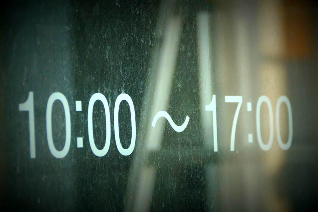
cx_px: 159
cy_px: 106
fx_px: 2647
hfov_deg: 6.9
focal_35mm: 300
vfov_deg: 4.6
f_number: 8
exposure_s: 1/320
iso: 640
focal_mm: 200
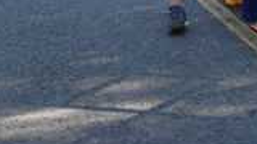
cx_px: 217
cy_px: -154
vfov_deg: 5.3
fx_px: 1526
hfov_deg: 9.6
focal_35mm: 224
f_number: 4.8
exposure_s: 1/1000
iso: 720
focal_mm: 38
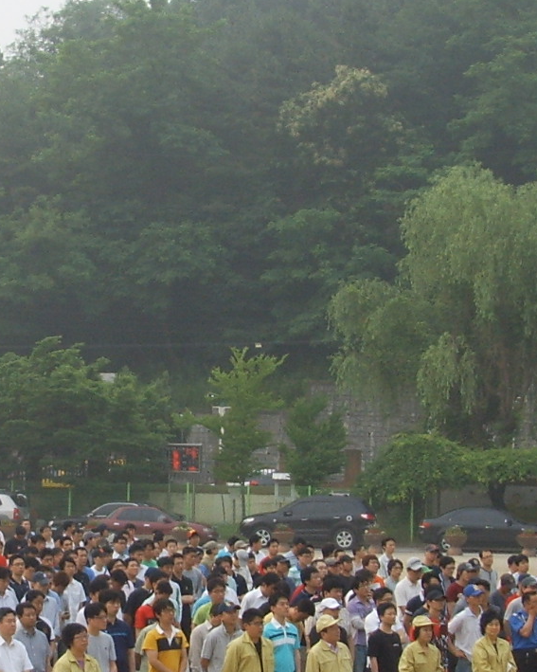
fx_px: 2186
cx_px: 81
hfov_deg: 13.9
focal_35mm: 110
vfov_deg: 17.4
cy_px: 437
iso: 50
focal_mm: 6.6
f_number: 3.5
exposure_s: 1/250
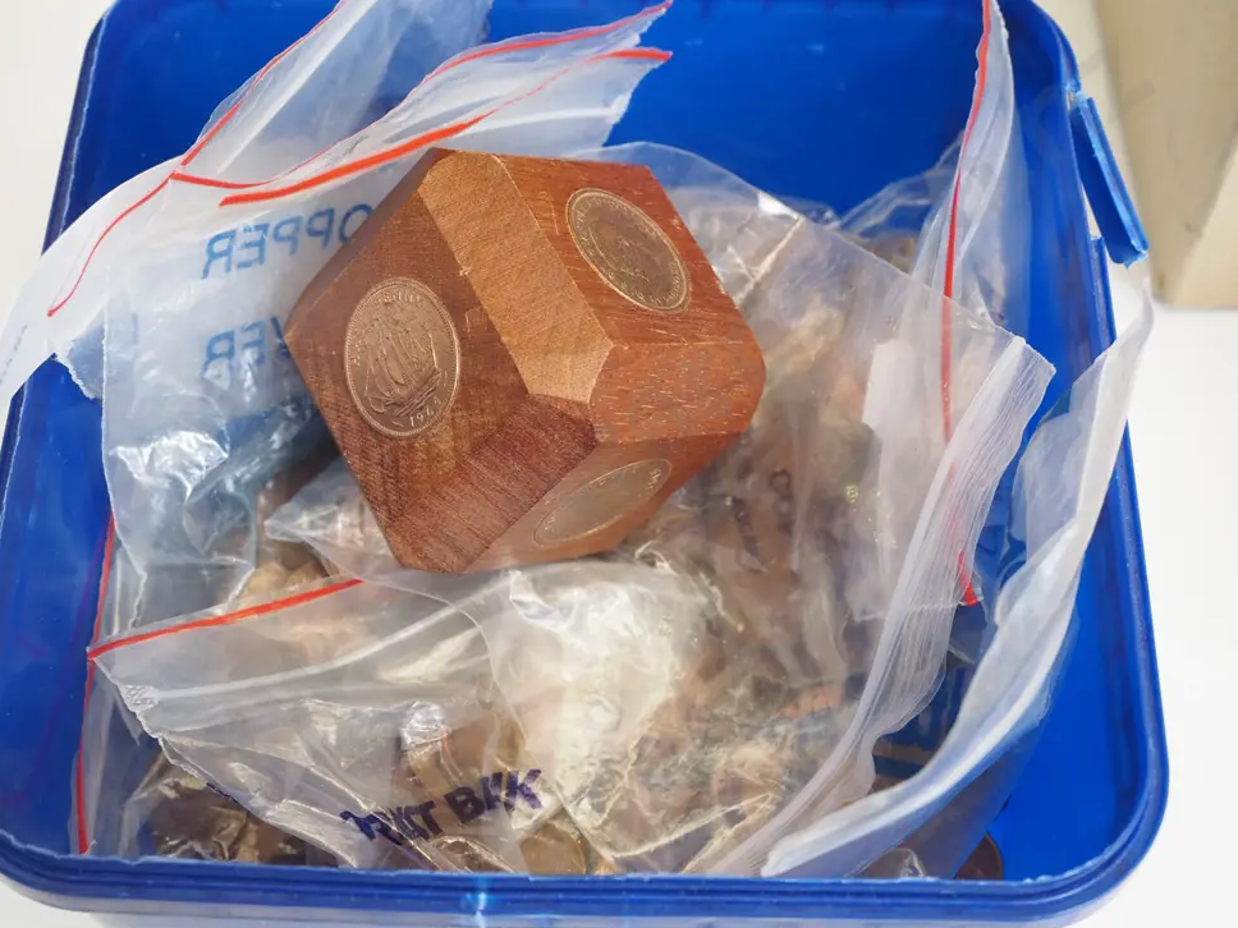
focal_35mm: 55
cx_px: 611
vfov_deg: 26.6
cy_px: 455
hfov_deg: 34.9
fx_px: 1967
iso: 1600
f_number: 5.6
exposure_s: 1/125
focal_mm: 26
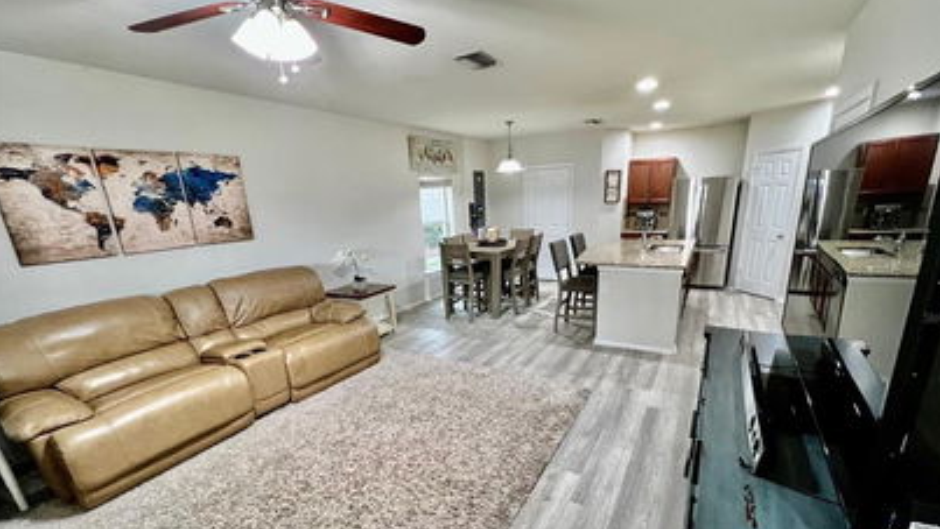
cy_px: 317
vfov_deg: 69.9
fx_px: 374
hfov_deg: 102.9
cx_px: 484
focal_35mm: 15
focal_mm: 1.57
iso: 320
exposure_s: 1/60
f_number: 1.8
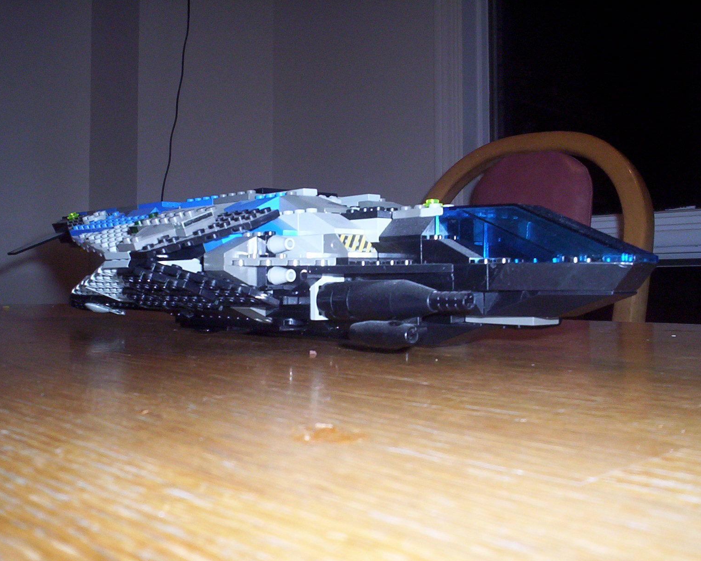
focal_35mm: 40
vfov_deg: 37.3
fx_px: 830
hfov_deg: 45.8
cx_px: 331
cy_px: 282
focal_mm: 4.99
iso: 140
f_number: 4.5
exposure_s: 1/60
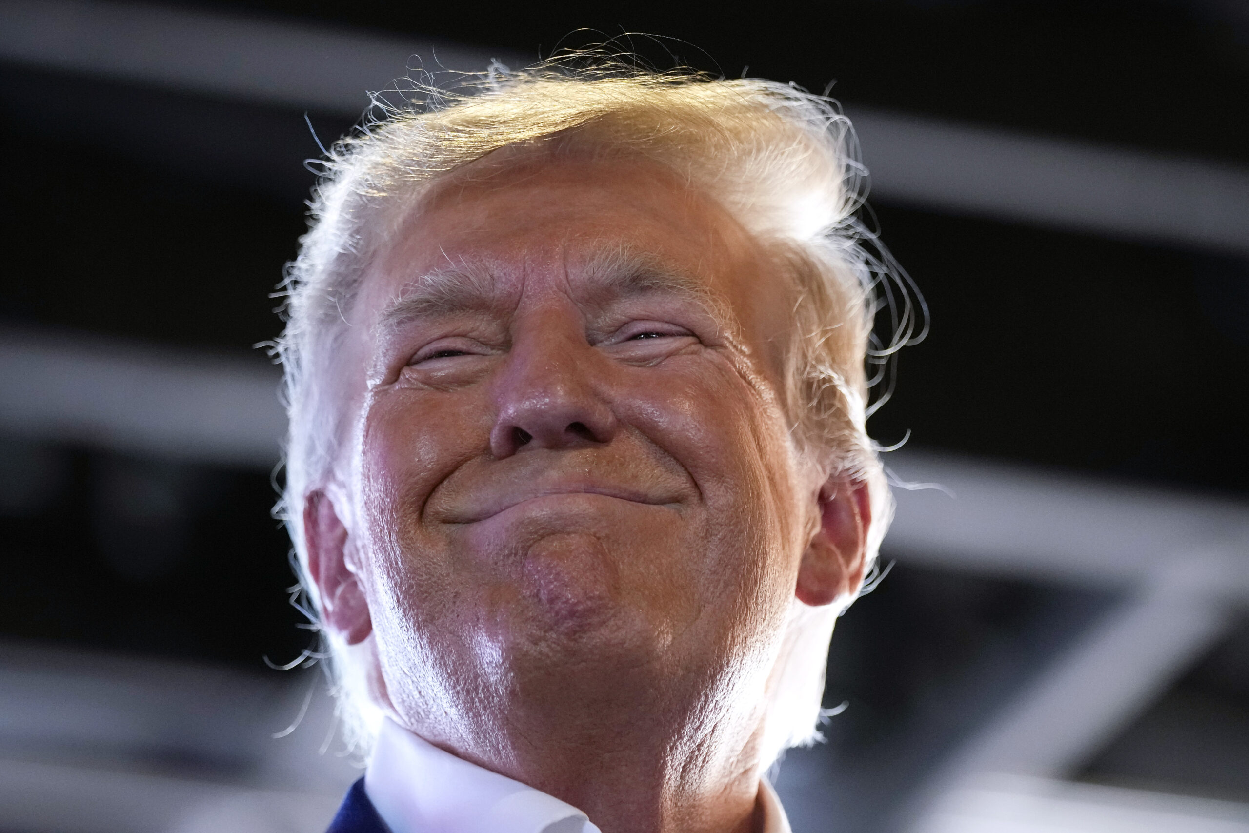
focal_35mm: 207
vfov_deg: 6.6
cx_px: 624
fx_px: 7182
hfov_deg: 9.9
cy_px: 416
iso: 3200
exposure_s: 1/250
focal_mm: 138
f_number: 2.8
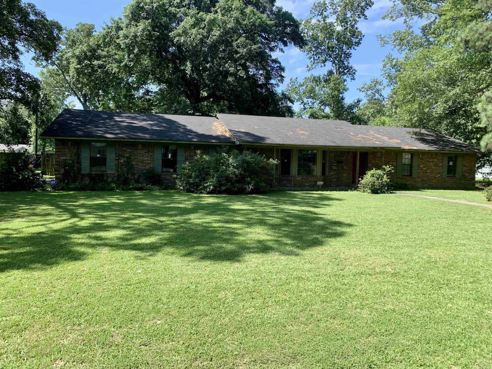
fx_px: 370
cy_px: 184
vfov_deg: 53.1
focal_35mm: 26
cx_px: 246
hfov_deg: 67.3
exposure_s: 1/849
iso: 25
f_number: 1.8
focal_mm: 4.25
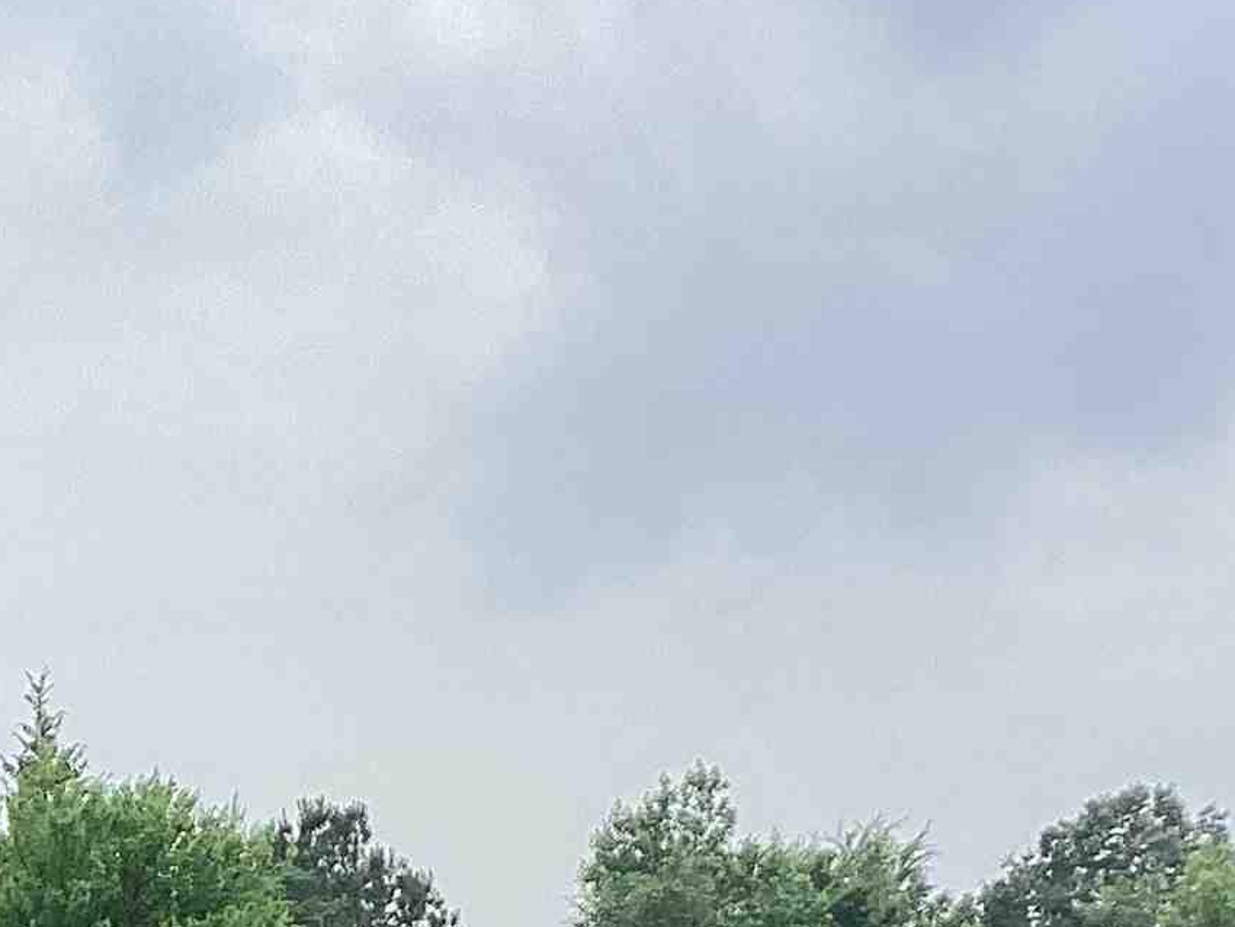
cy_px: 1377
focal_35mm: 112
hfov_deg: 17.3
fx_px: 3997
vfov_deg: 12.6
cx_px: 100
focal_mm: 3.3
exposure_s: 1/823
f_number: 2.4
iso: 25
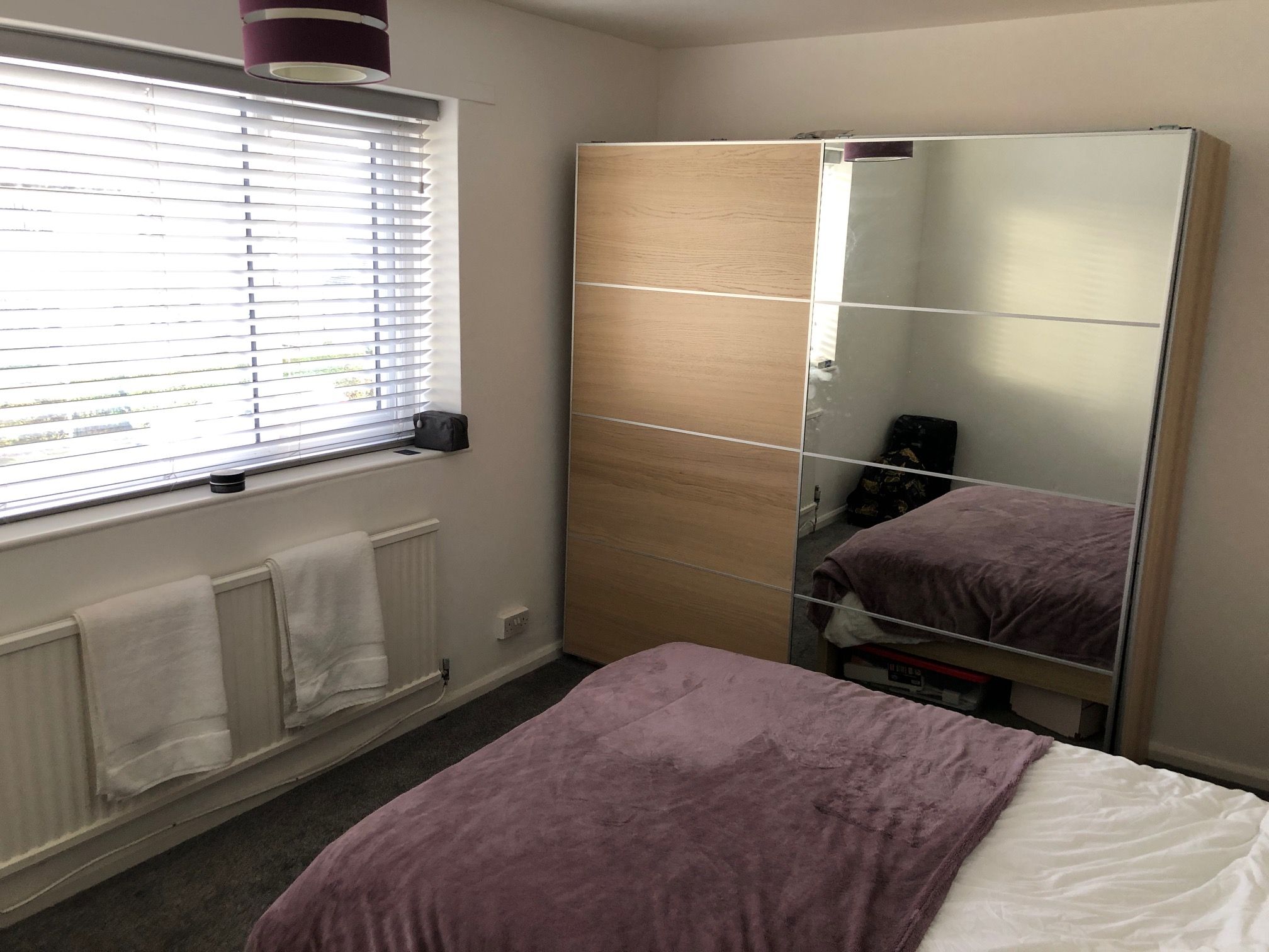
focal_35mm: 28
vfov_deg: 49.7
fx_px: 1026
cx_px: 634
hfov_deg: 63.4
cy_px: 476
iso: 40
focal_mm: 4
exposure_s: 1/17
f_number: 1.8
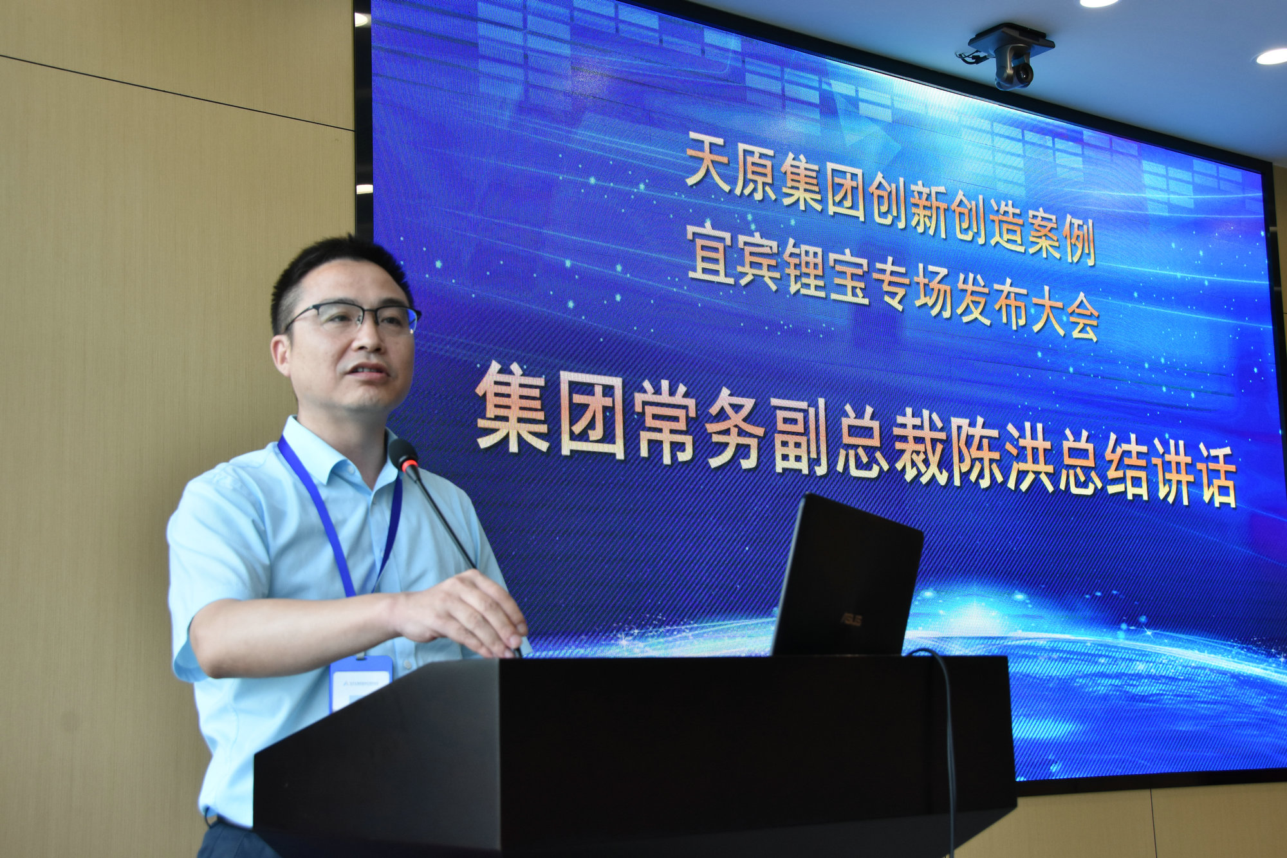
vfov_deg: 28.1
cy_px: 429
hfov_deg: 41.1
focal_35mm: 48
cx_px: 644
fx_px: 1716
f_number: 7.1
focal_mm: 32
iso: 800
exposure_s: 1/200
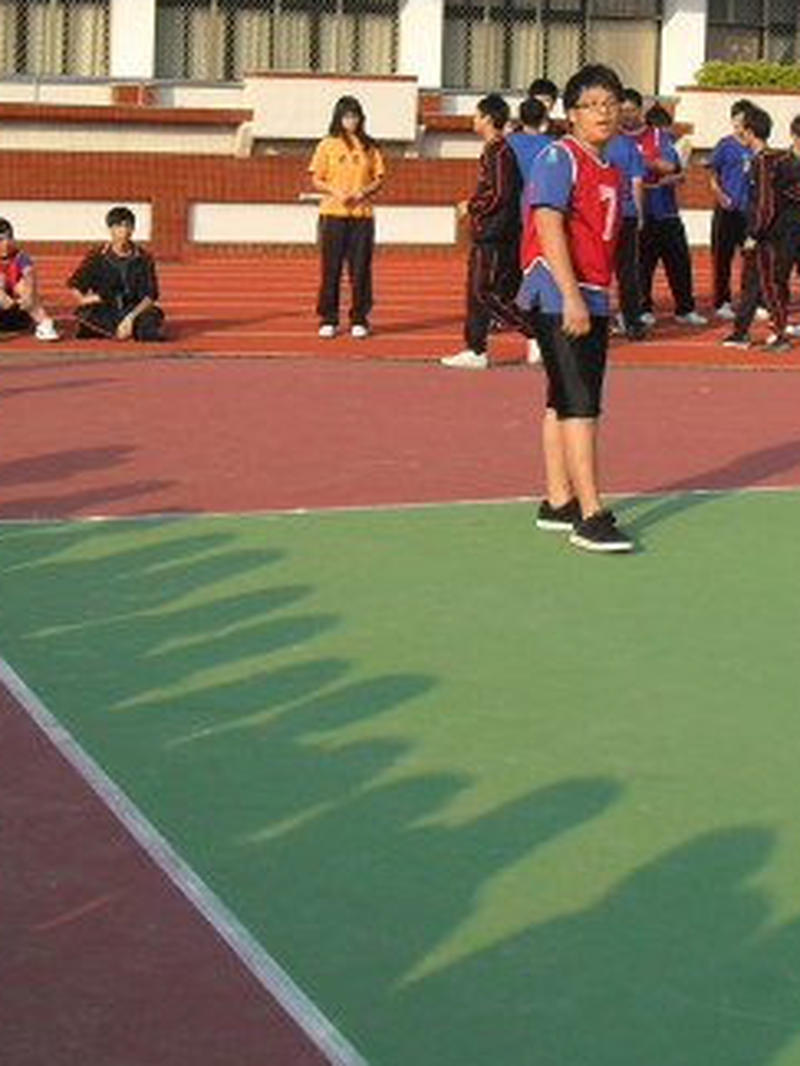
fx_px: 2434
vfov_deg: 24.5
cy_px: 293
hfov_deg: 18.6
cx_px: 530
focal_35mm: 79
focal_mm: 7
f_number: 10
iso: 100
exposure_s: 1/90
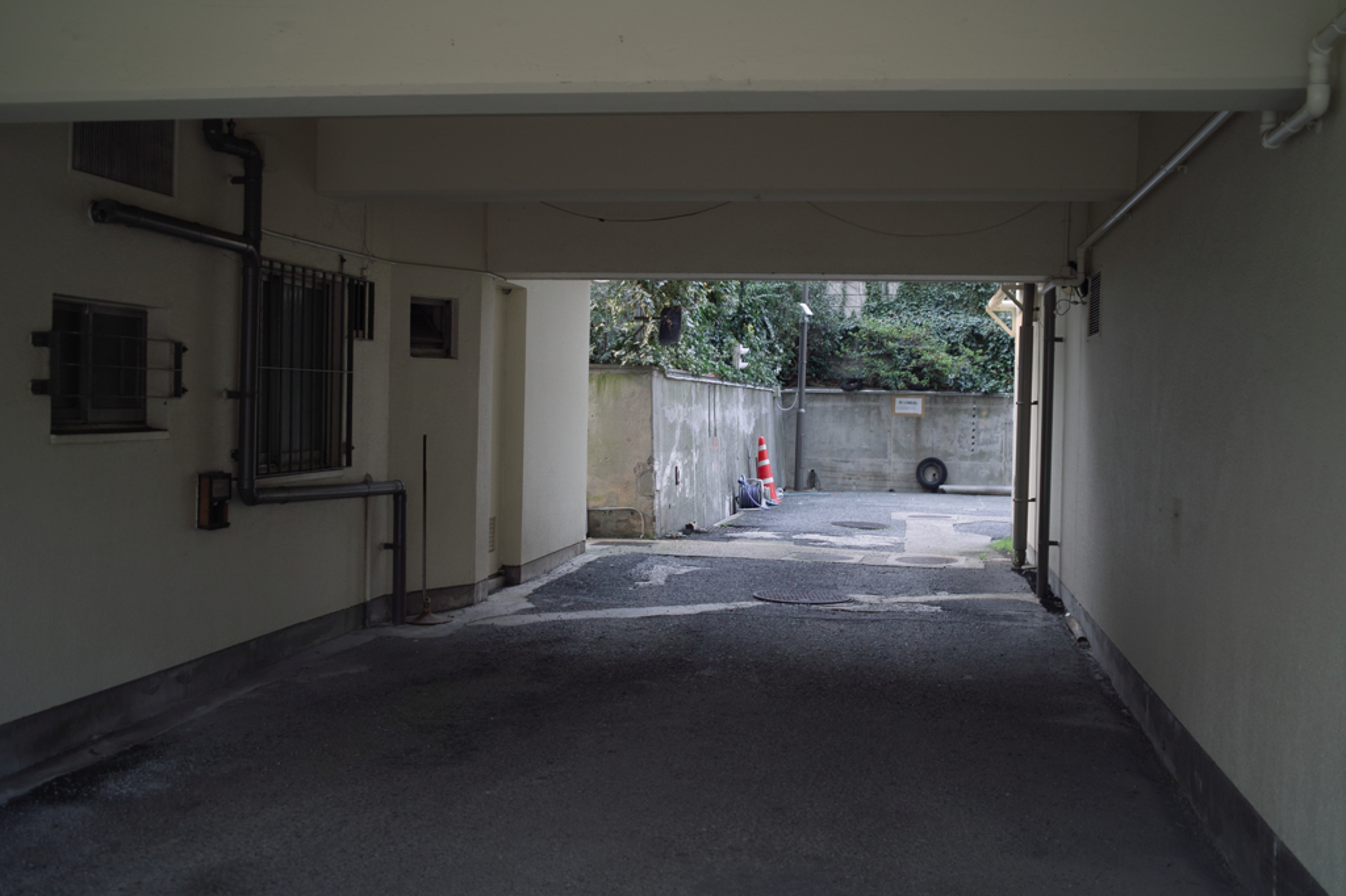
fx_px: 1532
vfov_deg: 32.6
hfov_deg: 47.4
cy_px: 448
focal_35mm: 41
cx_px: 673
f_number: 2.8
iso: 100
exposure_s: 1/40
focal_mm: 24.2
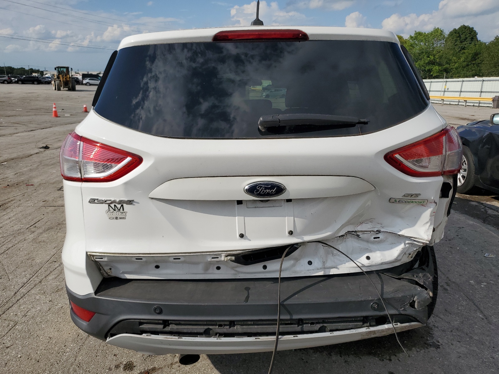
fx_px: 375
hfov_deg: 67.3
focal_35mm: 26
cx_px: 250
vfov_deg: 53.1
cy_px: 187
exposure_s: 1/10000
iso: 50
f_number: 1.5
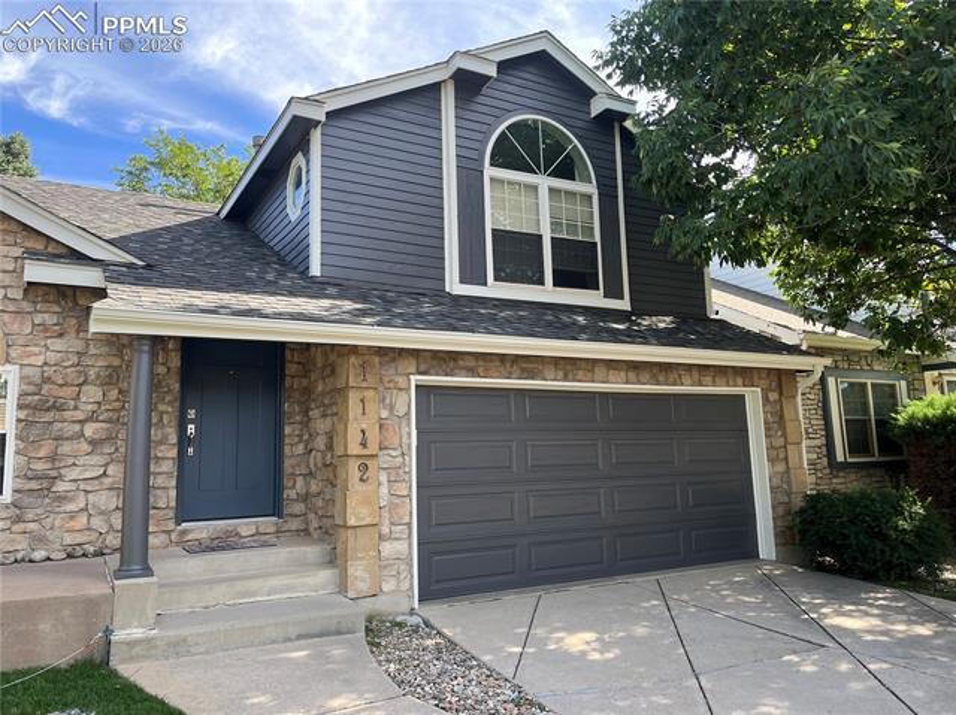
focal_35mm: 26
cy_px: 358
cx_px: 478
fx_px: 718
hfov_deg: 67.3
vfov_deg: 53.0
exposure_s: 1/400
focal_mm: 5.1
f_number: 1.6
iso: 50
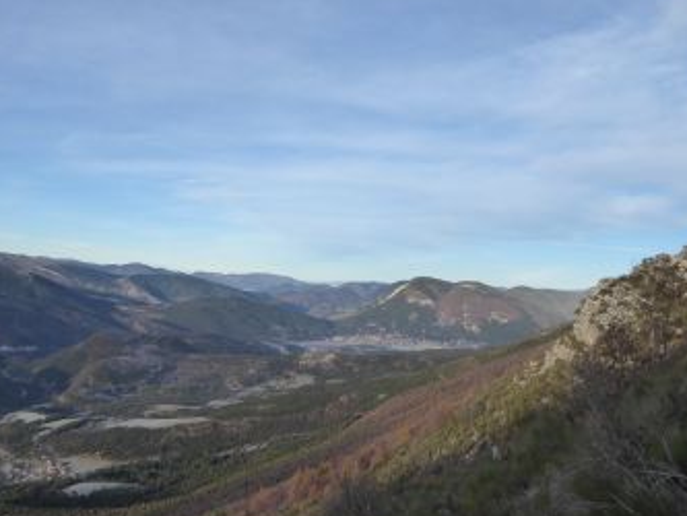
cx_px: 293
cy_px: 291
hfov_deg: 59.7
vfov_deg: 46.7
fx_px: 596
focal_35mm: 30
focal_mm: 4.3
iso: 160
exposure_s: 1/640
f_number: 3.3
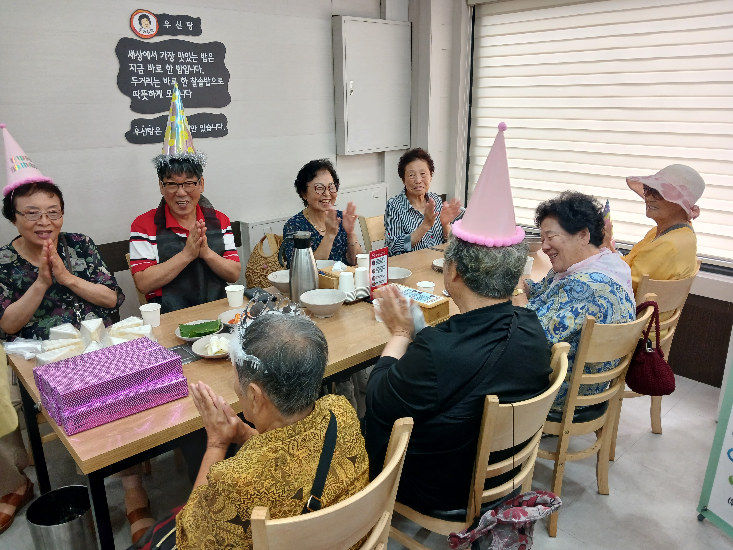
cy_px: 275
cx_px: 366
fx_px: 572
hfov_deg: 65.3
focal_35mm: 27
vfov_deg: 51.4
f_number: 1.8
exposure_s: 1/50
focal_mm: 4
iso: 125
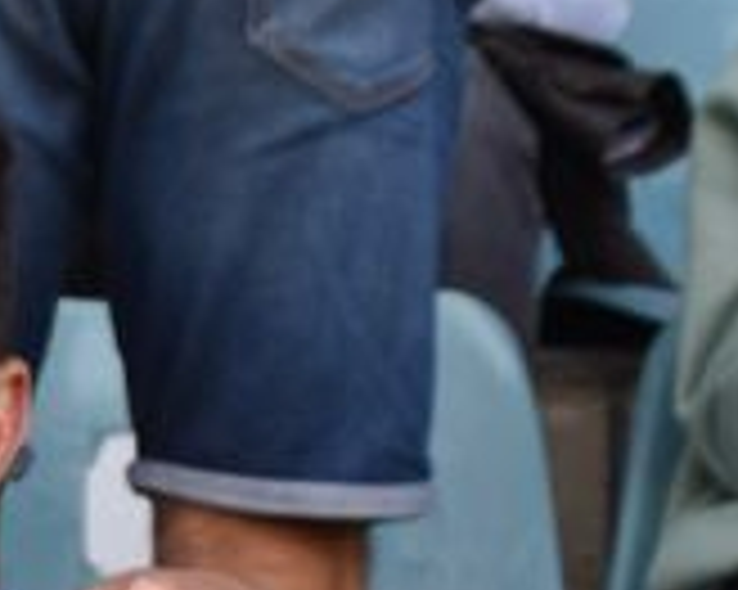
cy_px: 1106
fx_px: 7182
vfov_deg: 4.6
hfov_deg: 5.8
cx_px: -446
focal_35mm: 329
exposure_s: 1/100
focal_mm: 48
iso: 100
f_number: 5.6
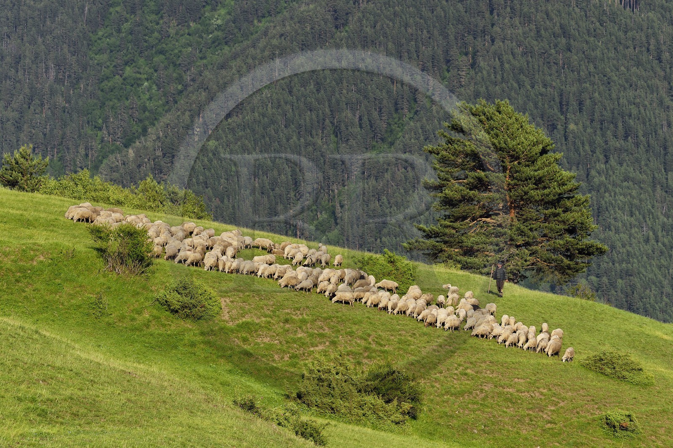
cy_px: 224
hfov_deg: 10.3
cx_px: 336
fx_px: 3738
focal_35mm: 200
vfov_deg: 6.9
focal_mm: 200
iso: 200
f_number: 9
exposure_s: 1/320
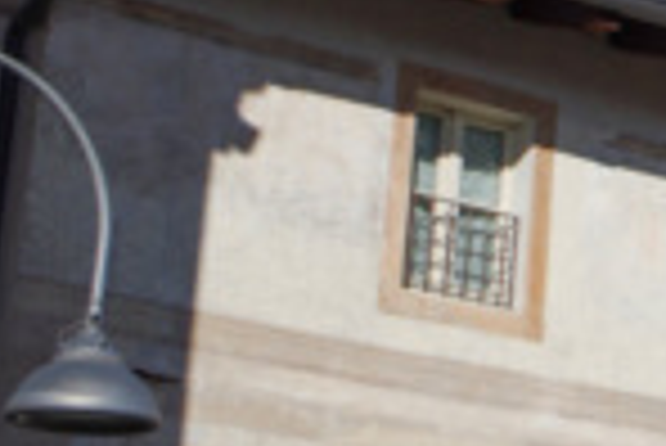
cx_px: 1440
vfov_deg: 8.8
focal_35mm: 156
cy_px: 329
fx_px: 2889
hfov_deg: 11.5
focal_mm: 23.13
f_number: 7.1
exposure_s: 1/800
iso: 100
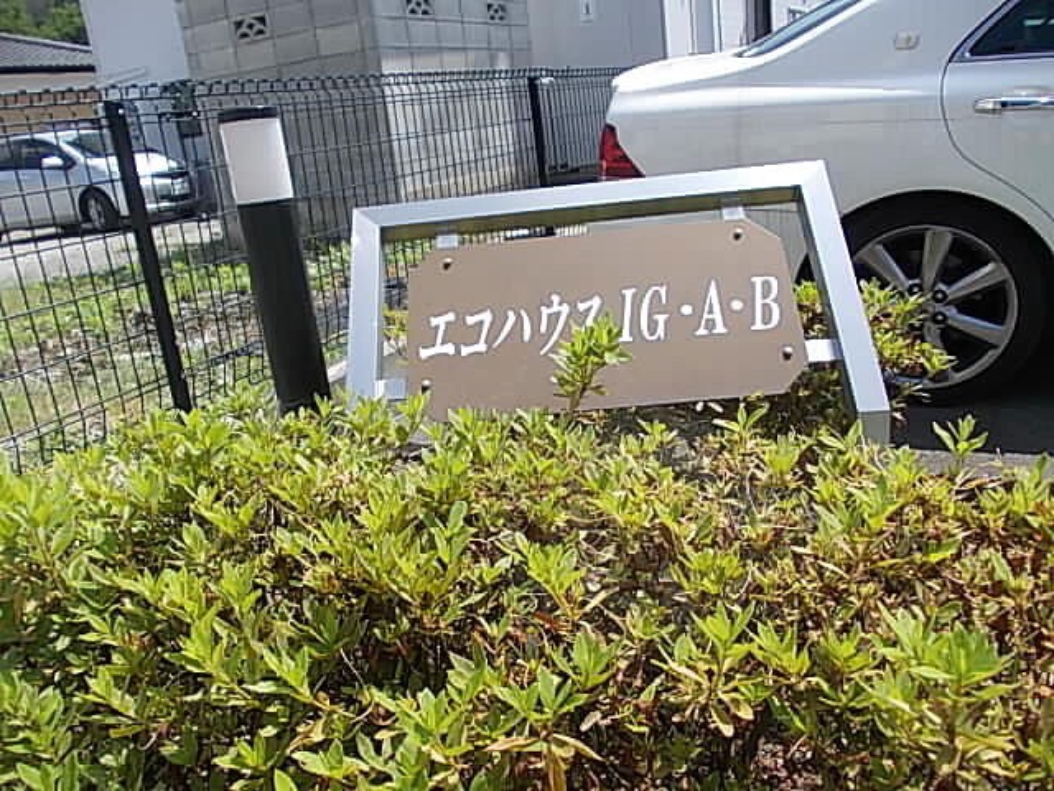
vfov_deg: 49.7
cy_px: 396
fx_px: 853
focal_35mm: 28
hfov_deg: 63.4
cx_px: 527
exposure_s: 1/250
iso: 80
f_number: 5.4
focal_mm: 4
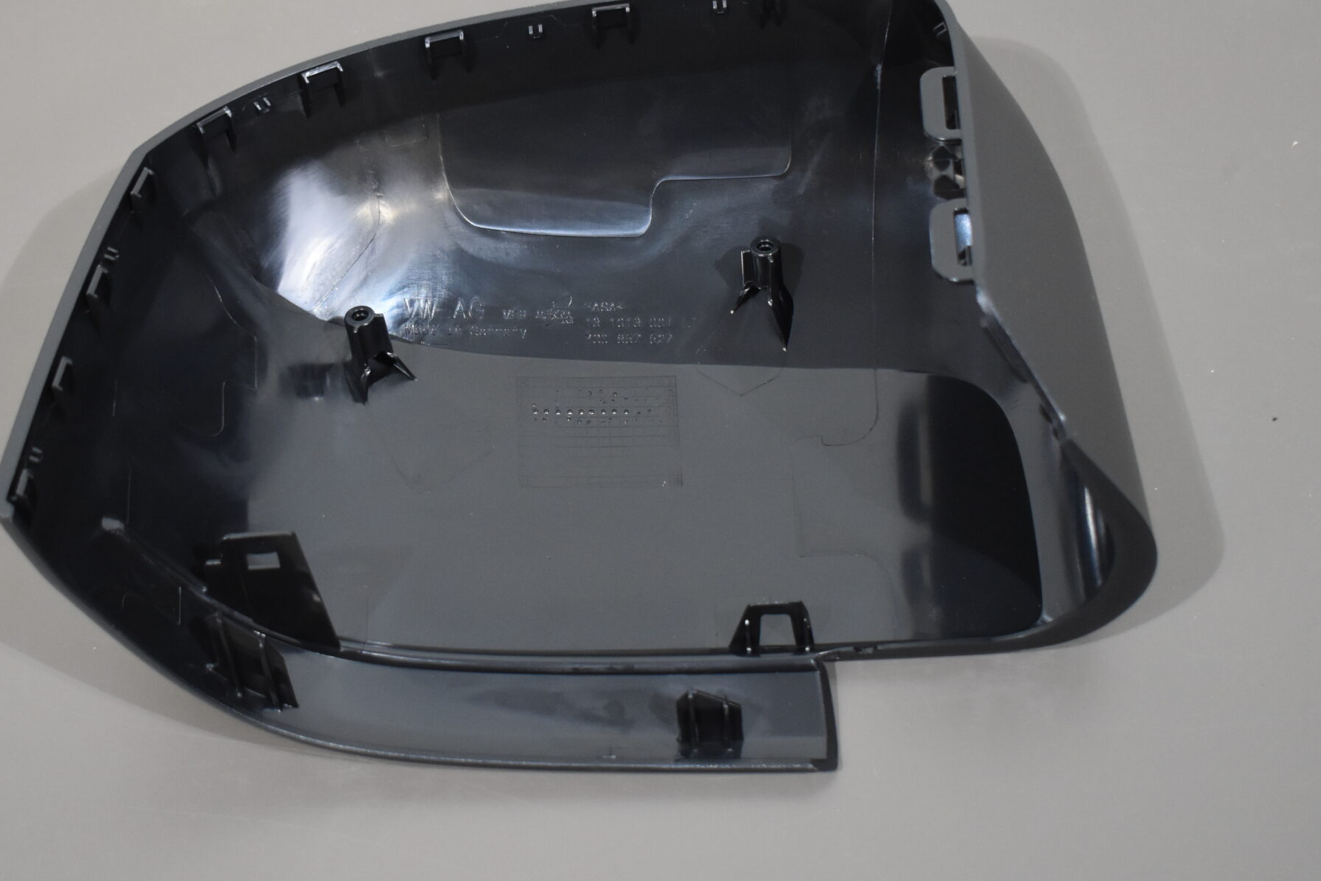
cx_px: 555
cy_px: 379
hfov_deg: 30.1
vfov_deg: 20.4
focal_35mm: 67
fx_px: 2448
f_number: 4.2
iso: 1400
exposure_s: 1/125
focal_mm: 31
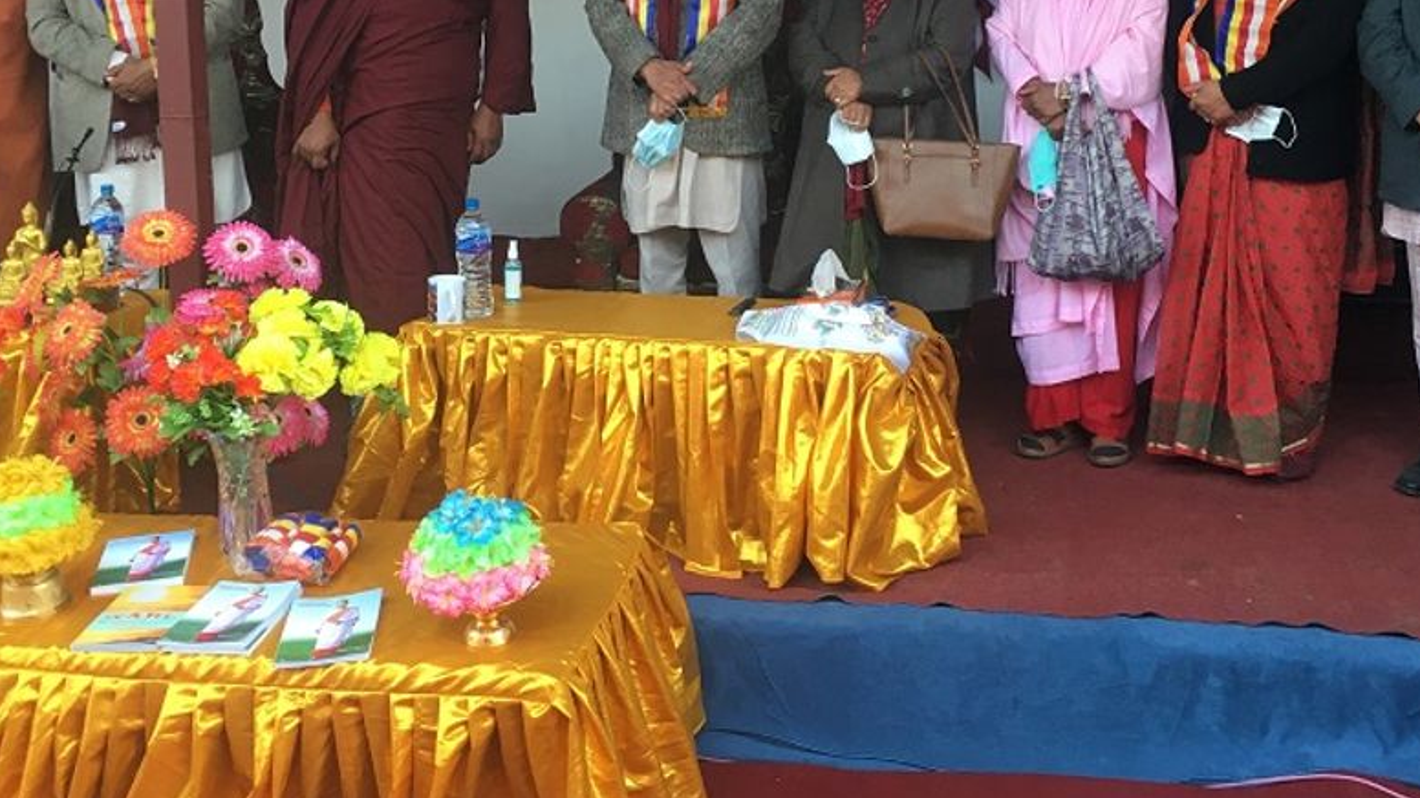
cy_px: 112
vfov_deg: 26.4
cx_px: 737
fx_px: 1656
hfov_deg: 46.4
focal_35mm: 44
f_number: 2.2
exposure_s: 1/33
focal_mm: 4.15
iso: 40
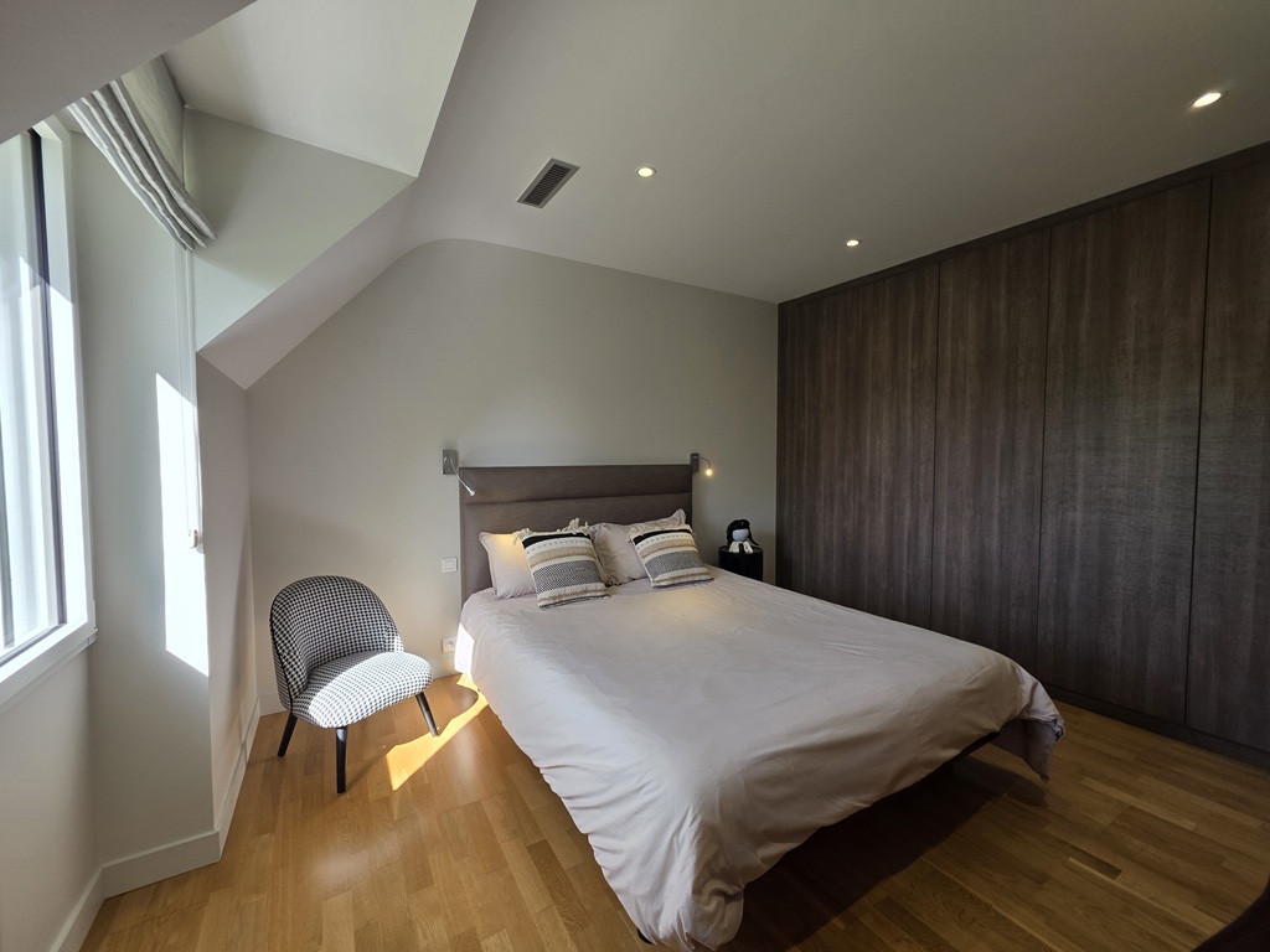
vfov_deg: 89.9
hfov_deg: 106.2
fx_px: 477
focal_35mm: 13
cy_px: 476
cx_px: 635
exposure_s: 1/106
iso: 20
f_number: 1.9
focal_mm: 2.2
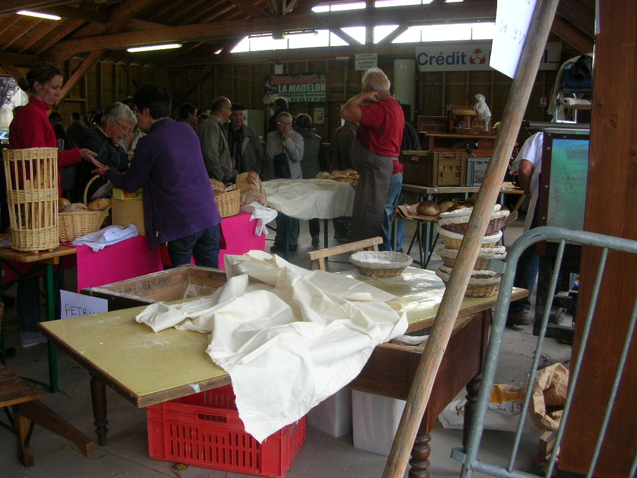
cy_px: 239
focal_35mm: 35
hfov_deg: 52.6
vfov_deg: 40.7
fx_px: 644
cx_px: 318
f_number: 2.8
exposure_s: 1/65.5
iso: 50
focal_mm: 5.8
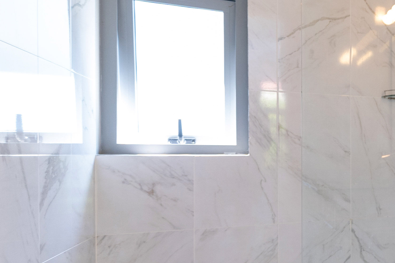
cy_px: 162
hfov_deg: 29.5
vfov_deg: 31.1
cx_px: 579
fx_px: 472
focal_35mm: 43
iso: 640
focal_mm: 12
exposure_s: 1/30
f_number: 4.5
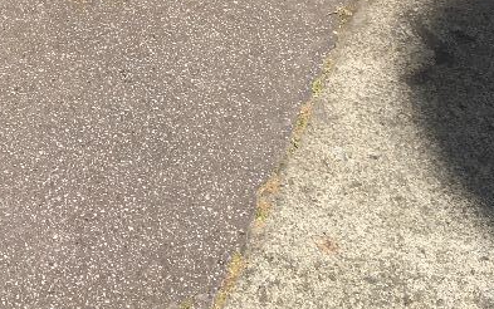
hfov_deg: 19.7
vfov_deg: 11.4
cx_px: -75
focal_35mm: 100
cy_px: -376
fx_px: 1347
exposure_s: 1/1241
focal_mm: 4.15
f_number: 2.2
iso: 25
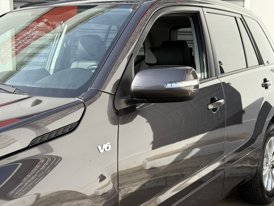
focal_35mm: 48
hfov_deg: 39.7
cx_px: 137
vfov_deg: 30.3
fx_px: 380
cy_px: 103
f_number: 1.78
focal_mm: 6.76
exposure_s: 1/1678
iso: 100
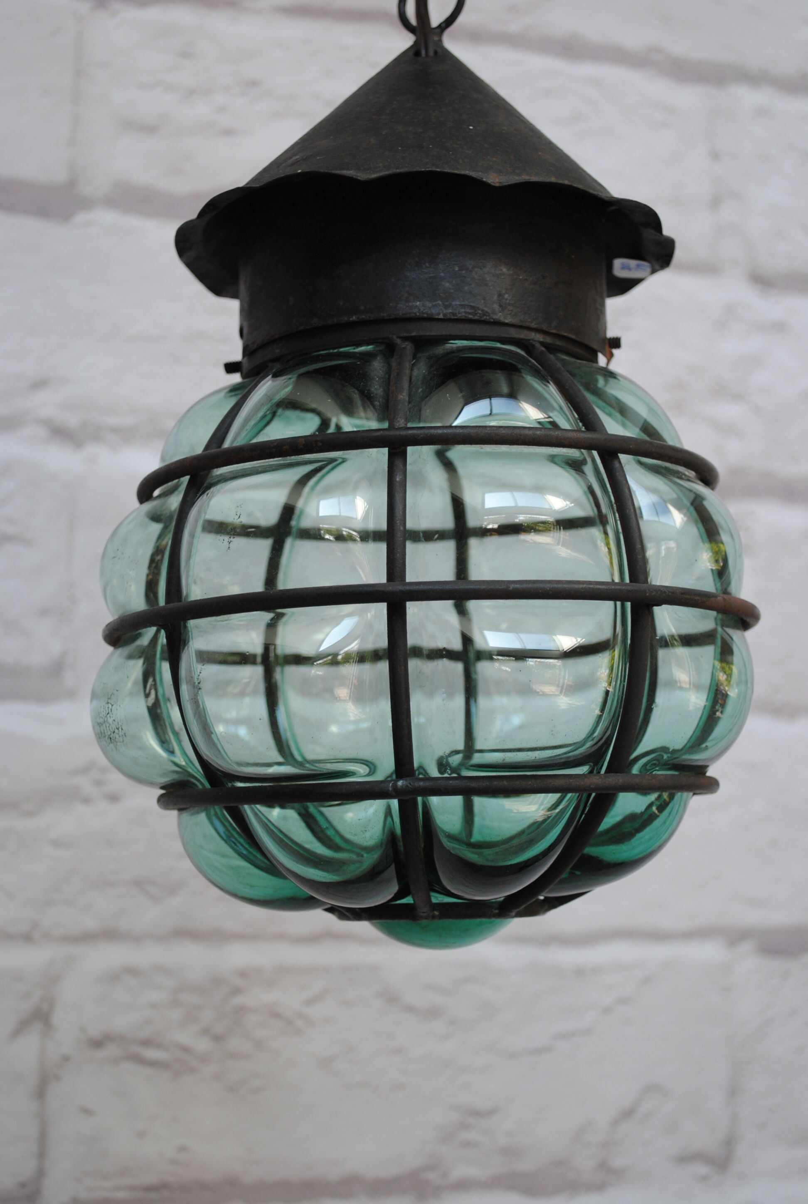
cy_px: 602
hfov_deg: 22.7
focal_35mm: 60
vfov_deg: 33.3
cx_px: 404
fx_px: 2010
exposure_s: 1/80
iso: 200
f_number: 5.3
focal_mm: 40
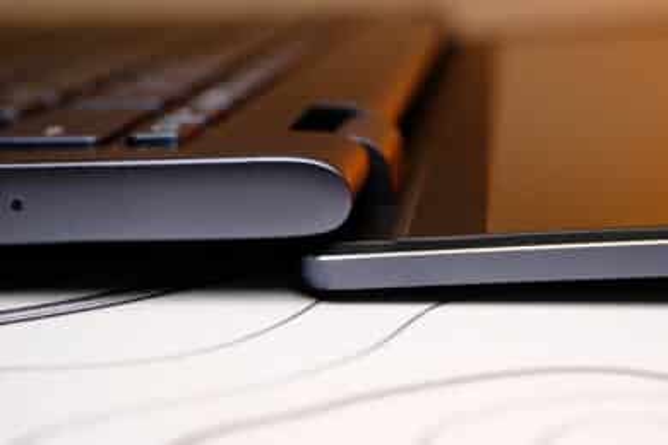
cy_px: 222
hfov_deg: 27.0
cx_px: 334
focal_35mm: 75
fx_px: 1392
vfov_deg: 18.2
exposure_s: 1/150
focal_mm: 50
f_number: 7.1
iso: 1250
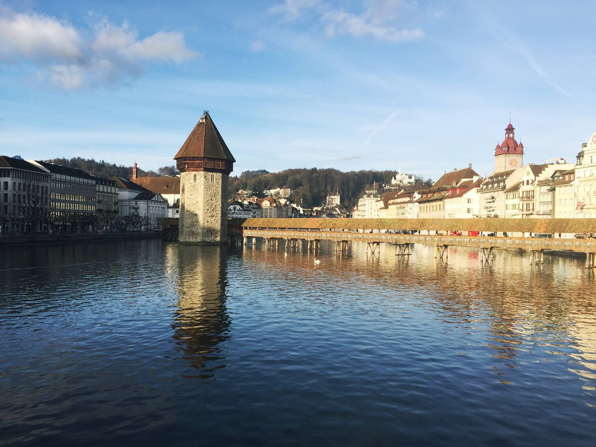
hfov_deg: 61.7
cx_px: 298
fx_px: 499
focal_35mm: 29
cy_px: 224
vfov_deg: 48.2
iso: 32
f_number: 2.2
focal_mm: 4.15
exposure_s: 1/1130
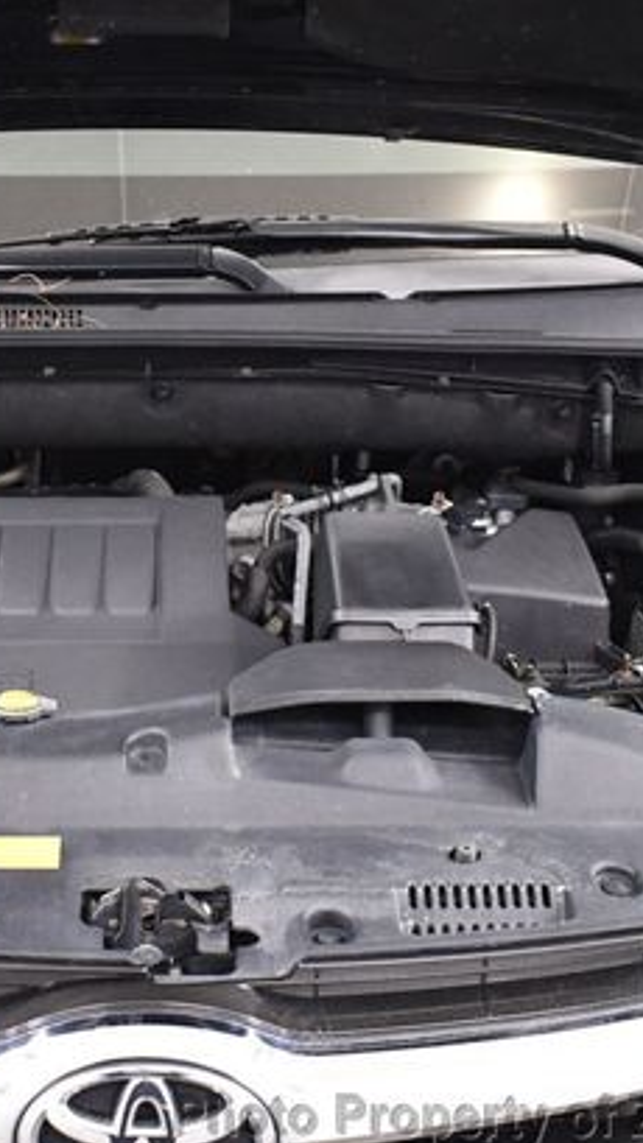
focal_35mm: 59
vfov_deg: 35.5
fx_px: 1789
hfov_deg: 20.2
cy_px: 573
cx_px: 140
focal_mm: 18
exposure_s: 1/100
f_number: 3.5
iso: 3200
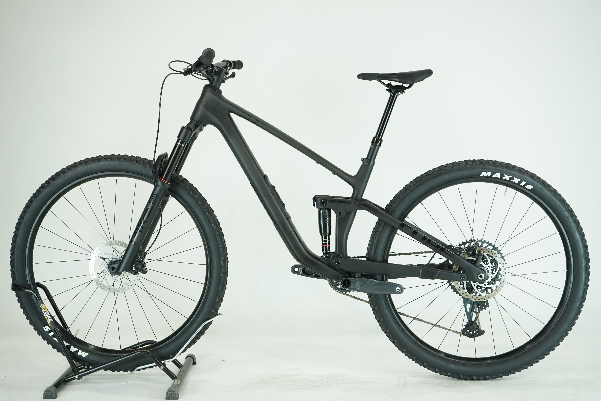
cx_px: 300
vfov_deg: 26.0
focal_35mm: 52
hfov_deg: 38.2
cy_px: 200
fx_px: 868
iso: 1600
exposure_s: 1/200
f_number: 6.3
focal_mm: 52
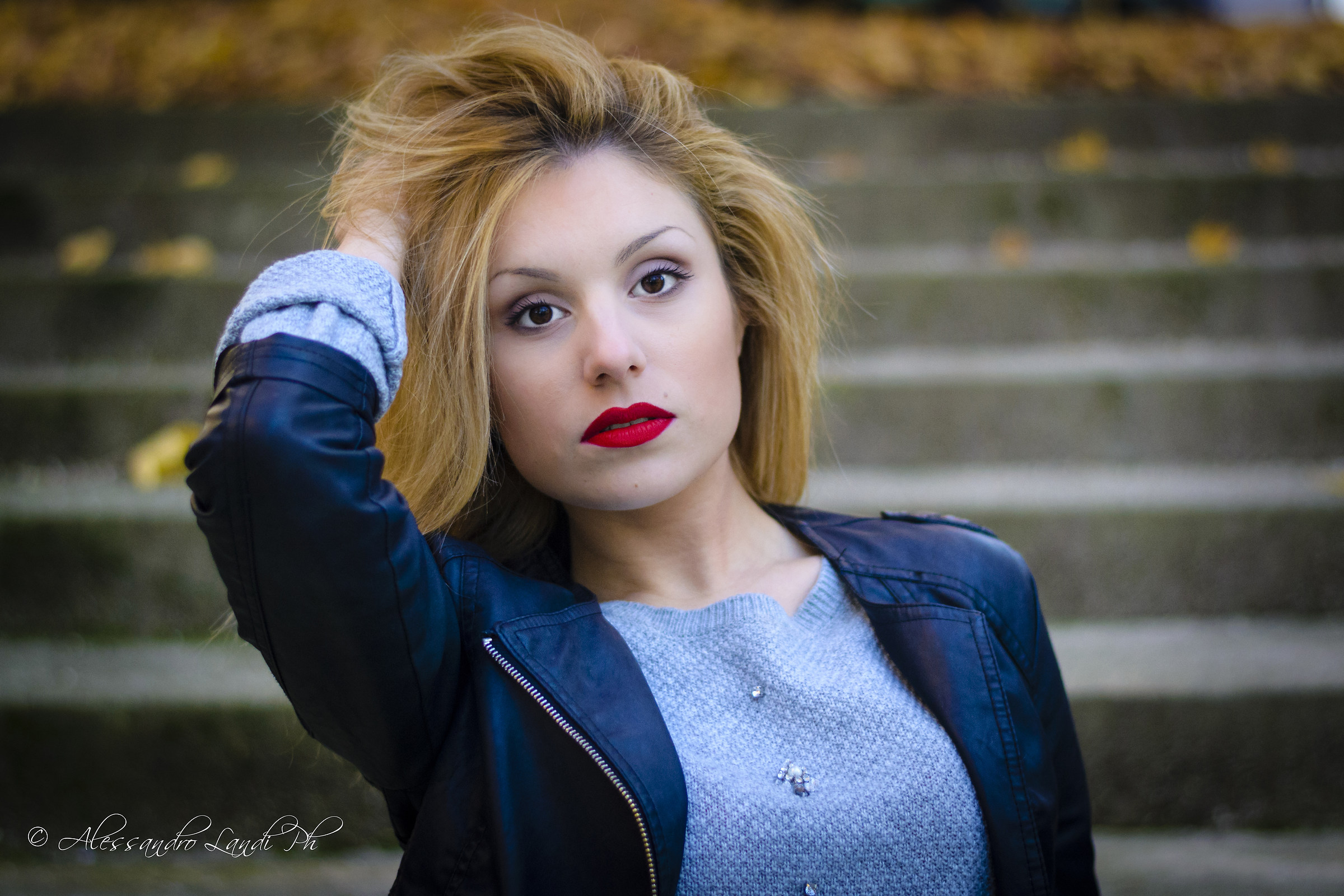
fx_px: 2800
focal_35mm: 75
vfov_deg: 18.2
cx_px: 672
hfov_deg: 27.0
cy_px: 448
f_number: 2
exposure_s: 1/200
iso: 800
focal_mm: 50
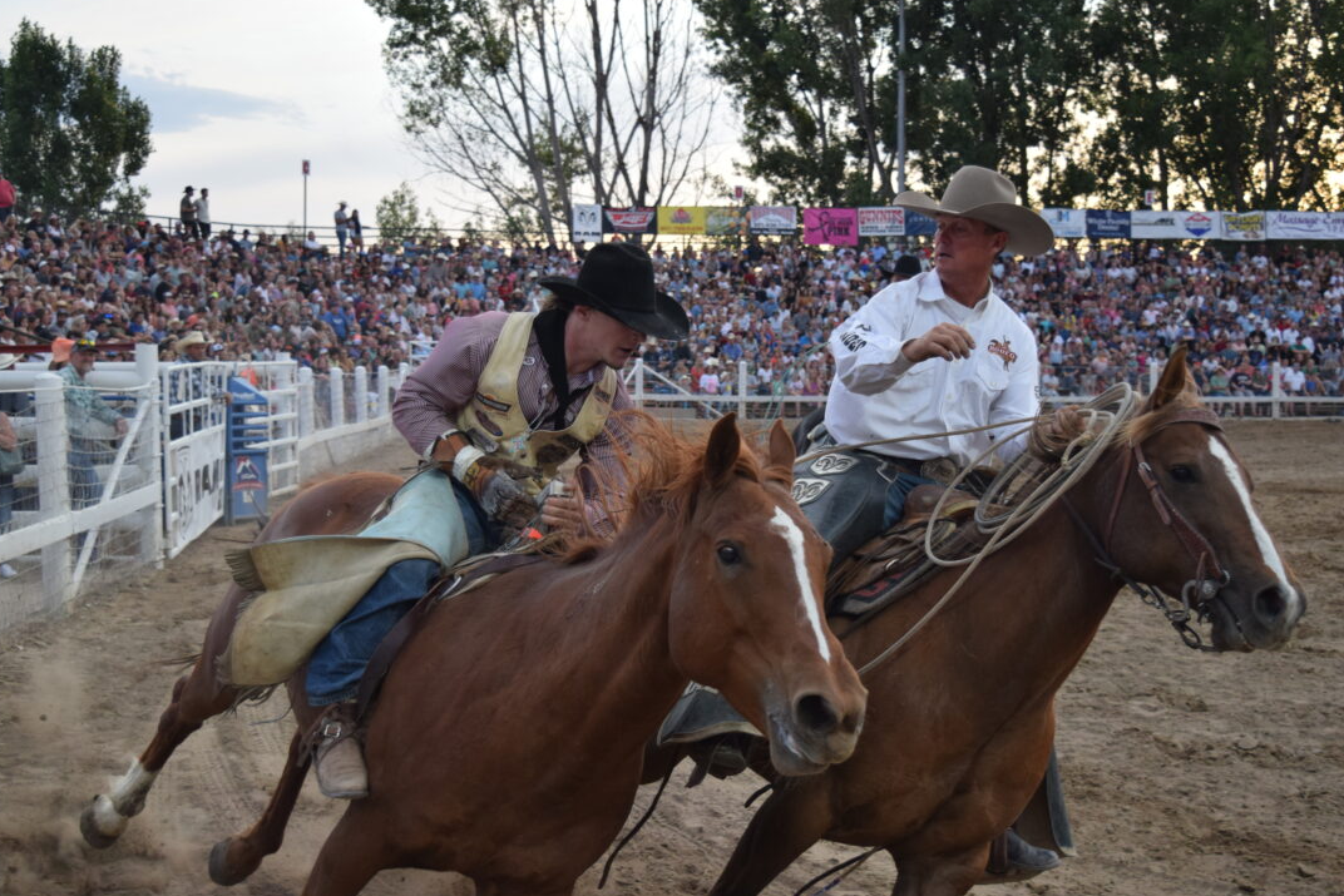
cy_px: 492
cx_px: 693
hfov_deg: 41.9
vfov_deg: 28.6
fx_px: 1755
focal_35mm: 47
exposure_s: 1/1000
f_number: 4.2
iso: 640
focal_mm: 28
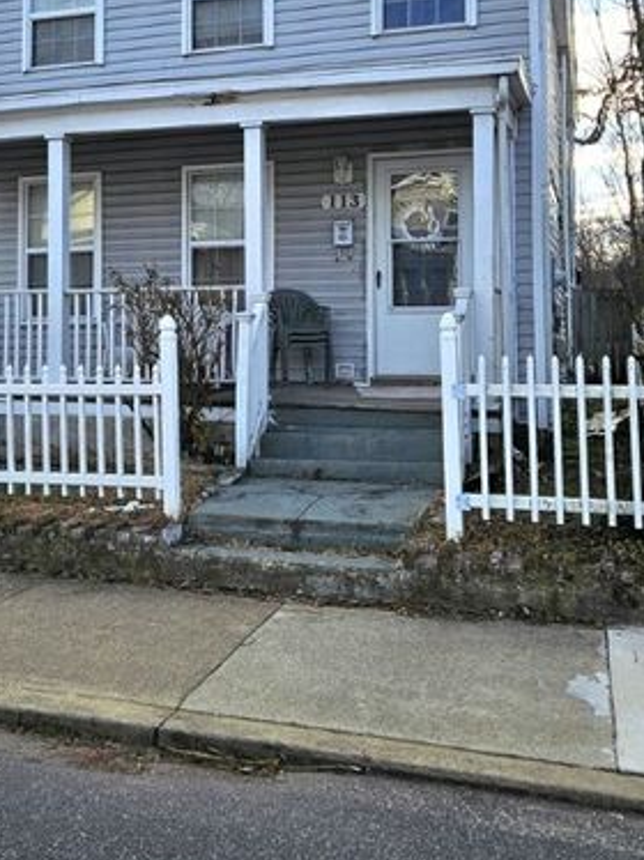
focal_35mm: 41
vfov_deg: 45.1
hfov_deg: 34.9
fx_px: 1018
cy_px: 289
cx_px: 230
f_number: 1.8
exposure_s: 1/1606
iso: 32
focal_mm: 5.4
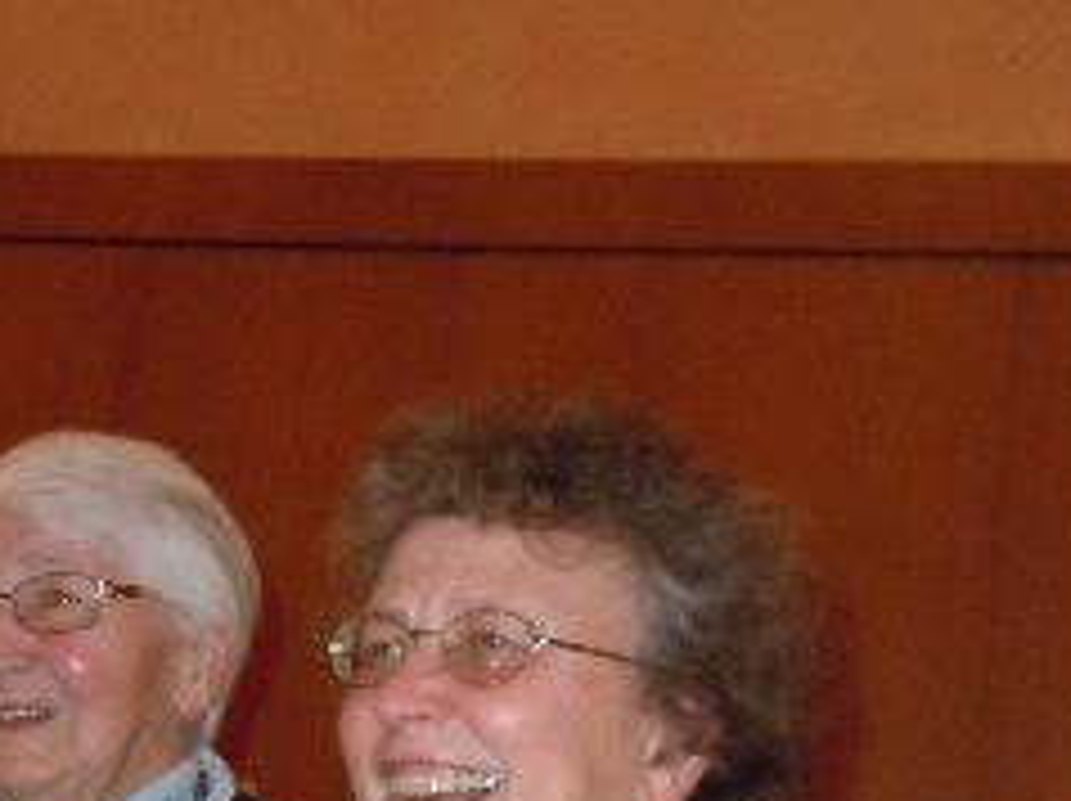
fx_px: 3122
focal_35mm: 101
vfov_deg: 14.3
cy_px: 846
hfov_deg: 19.2
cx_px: 126
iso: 200
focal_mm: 5.4
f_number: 3.5
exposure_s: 1/30
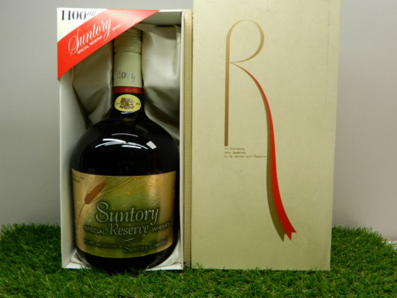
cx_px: 198
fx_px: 344
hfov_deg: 60.0
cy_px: 149
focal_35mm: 30
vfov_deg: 46.8
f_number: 3.5
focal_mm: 5.4
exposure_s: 1/80
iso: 80
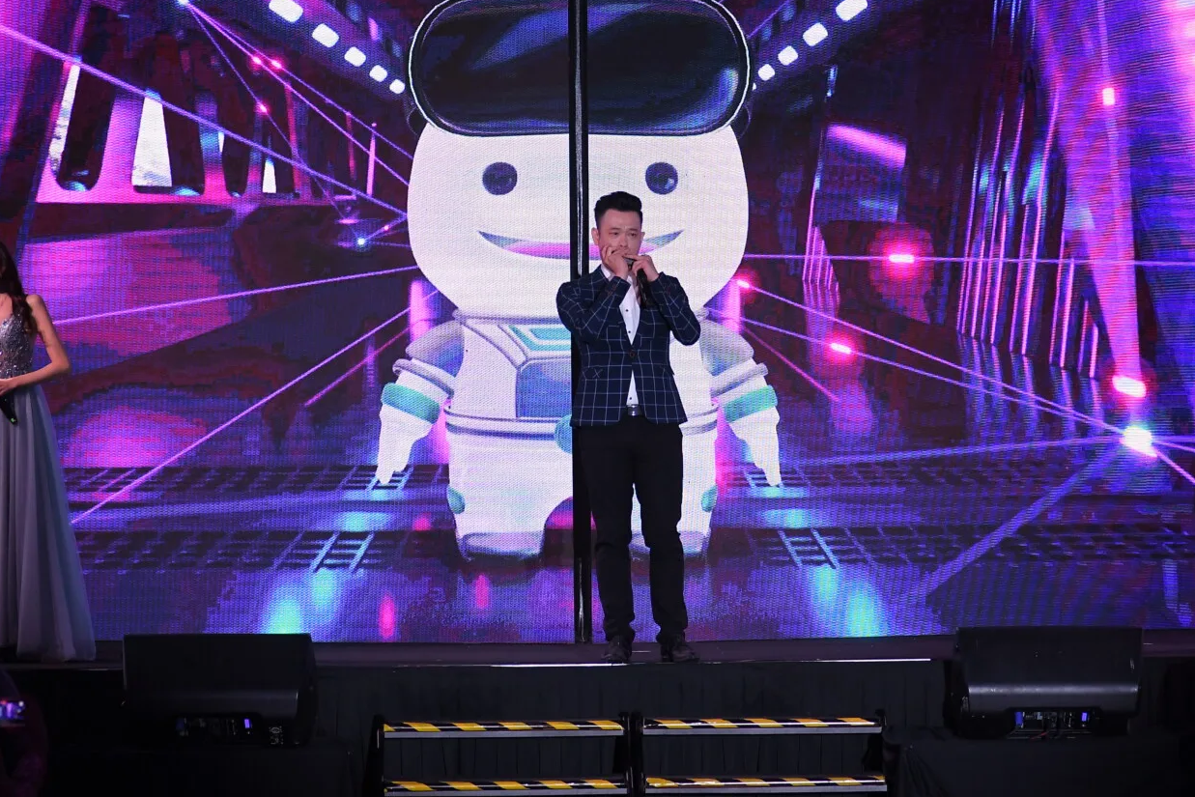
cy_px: 248
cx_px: 616
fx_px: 5411
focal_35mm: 163
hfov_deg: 12.6
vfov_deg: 8.4
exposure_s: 1/400
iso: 800
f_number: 2.8
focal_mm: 70
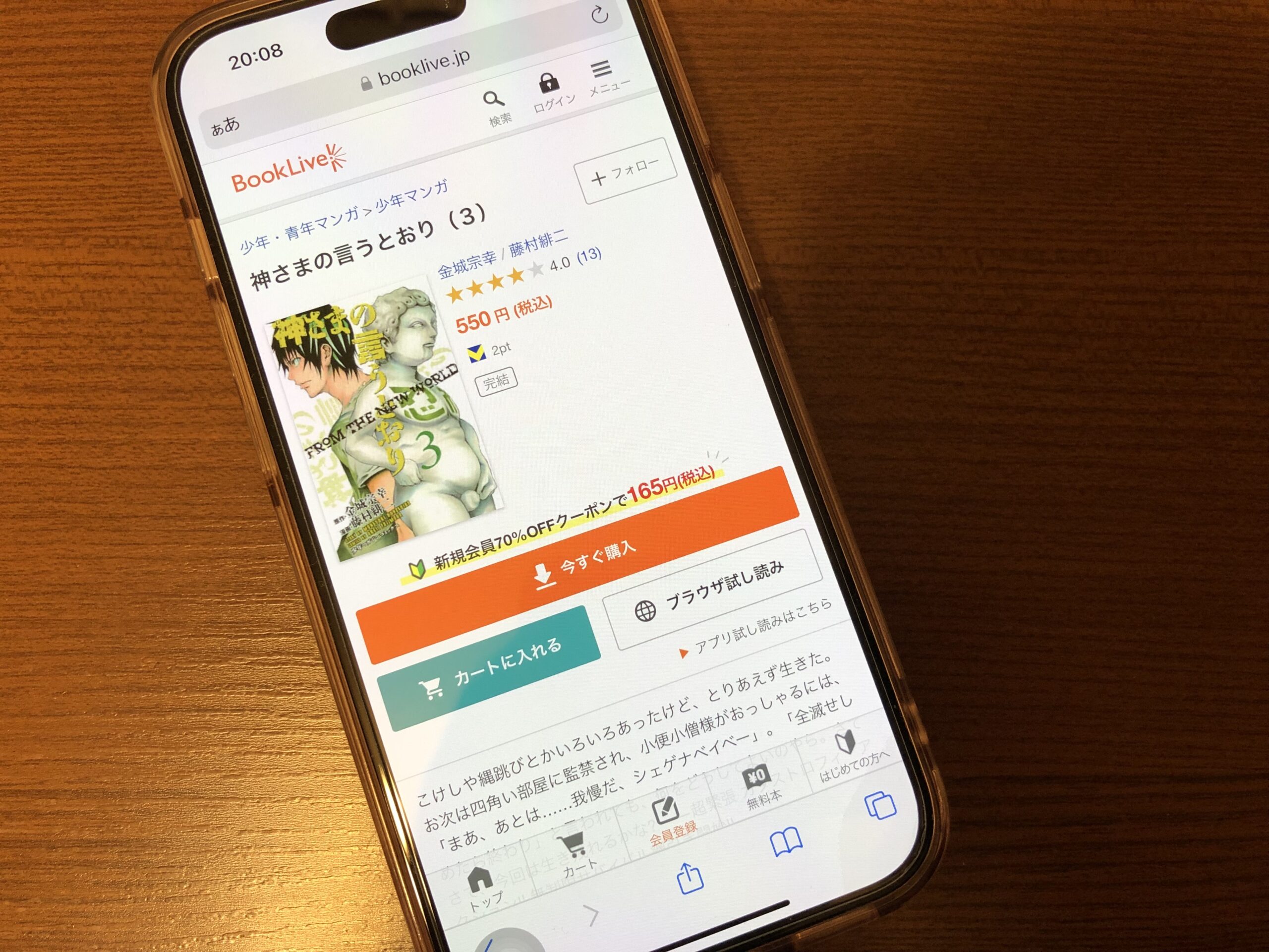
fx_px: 1026
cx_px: 634
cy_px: 476
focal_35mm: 28
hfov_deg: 63.4
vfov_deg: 49.7
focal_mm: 3.99
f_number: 1.8
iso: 40
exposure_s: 1/20
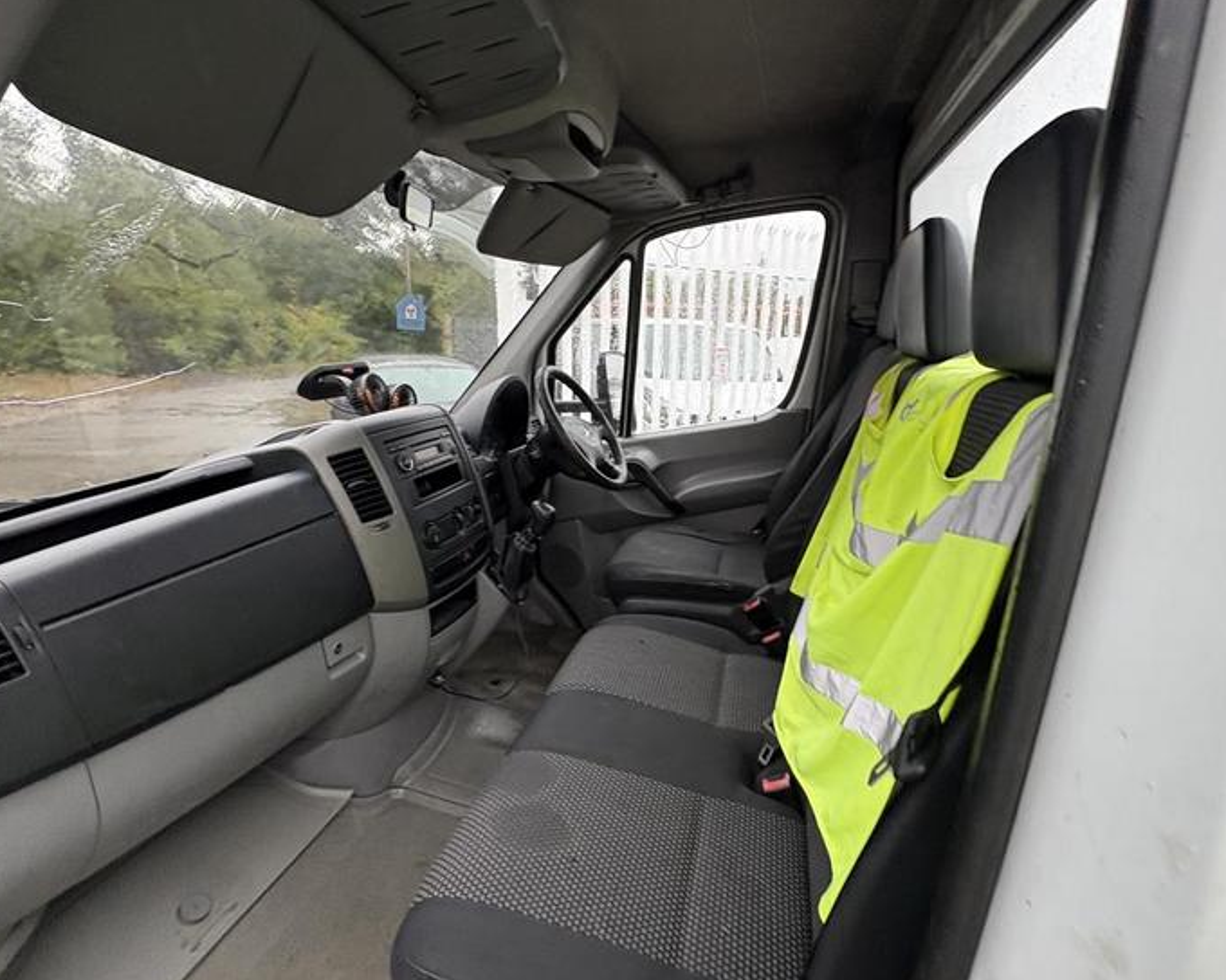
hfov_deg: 86.3
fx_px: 653
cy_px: 508
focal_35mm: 18
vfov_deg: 73.8
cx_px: 642
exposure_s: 1/99
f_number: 2.2
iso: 125
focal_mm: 2.22
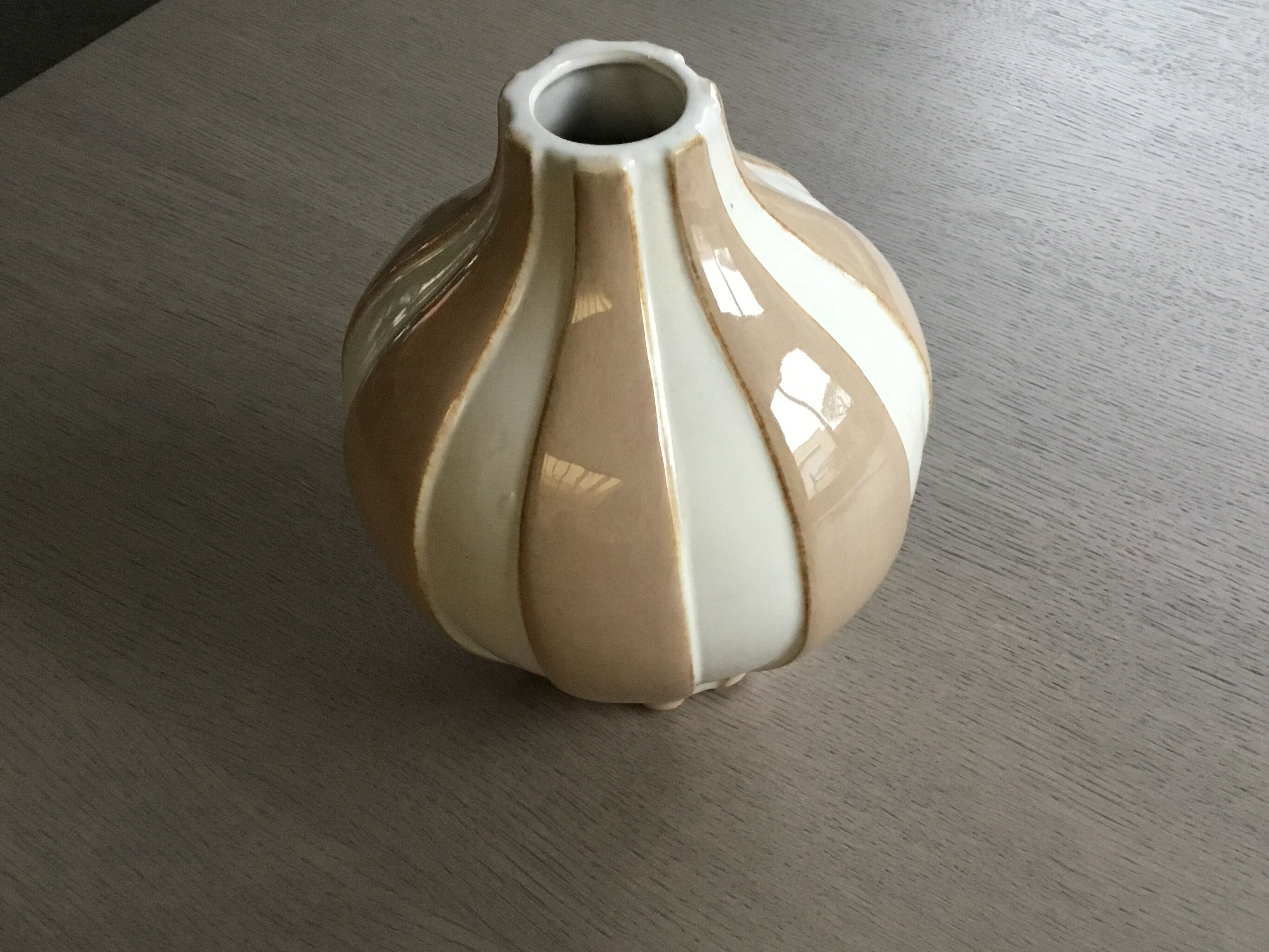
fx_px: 1356
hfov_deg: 50.0
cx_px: 728
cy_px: 535
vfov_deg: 38.6
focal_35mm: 37
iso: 250
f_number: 2.4
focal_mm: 3.3
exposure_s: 1/20
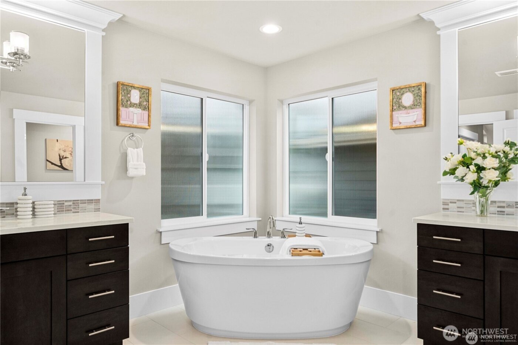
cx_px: 259
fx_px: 345
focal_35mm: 24
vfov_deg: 53.1
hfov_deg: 73.8
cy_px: 172
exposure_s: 1/15
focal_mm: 24
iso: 1000
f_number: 6.7
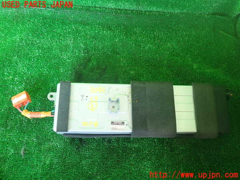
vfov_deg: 46.8
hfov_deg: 60.0
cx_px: 120
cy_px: 90
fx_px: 208
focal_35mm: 30
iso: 160
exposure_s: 1/60
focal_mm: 5.4
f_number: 2.3
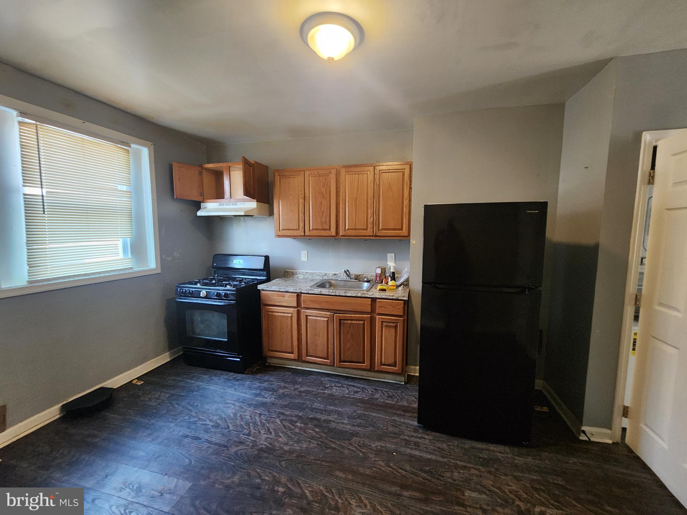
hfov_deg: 106.2
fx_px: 258
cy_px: 258
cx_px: 344
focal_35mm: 13
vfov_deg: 89.9
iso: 640
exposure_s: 1/24
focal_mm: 2.2
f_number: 2.2
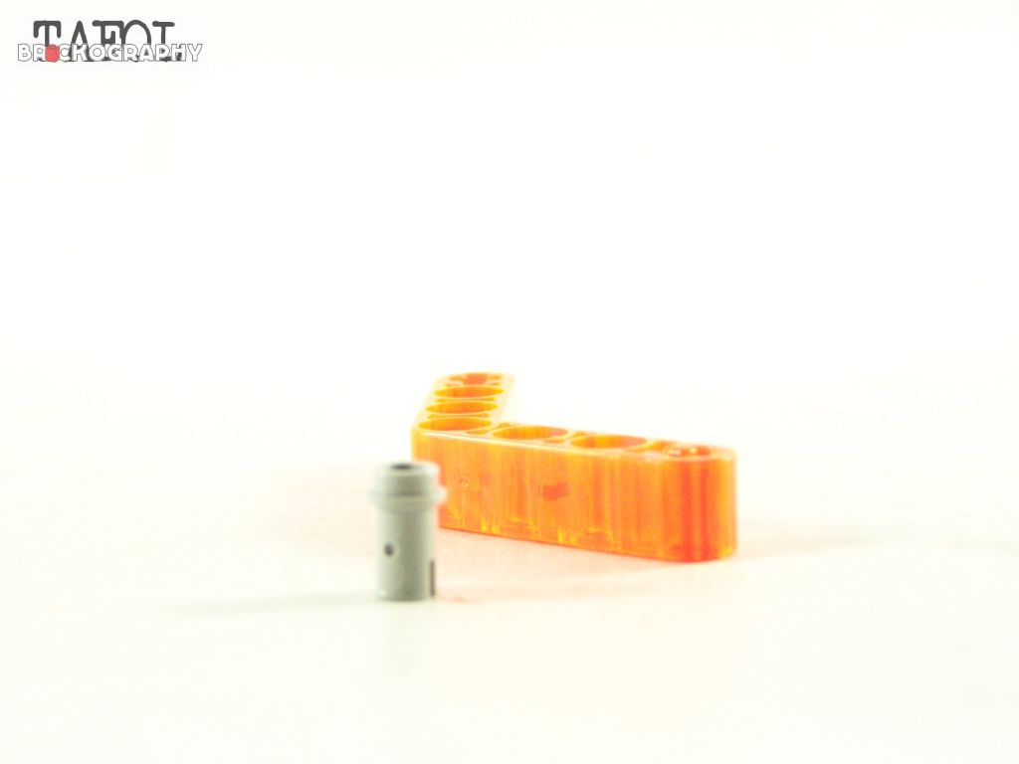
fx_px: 3091
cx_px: 510
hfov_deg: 18.7
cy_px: 382
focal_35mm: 105
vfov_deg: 14.1
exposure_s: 1/60
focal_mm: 17.5
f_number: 3.2
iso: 400
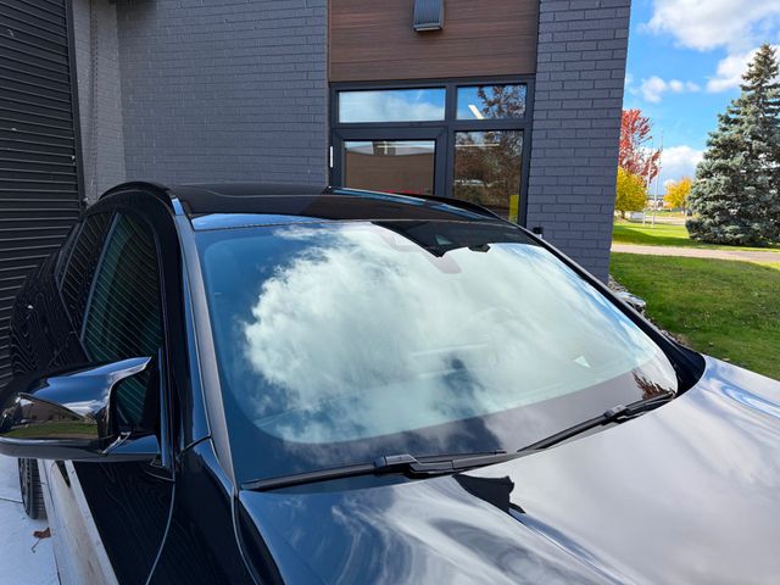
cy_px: 292
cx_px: 390
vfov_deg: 56.8
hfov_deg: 71.6
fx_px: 541
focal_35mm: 24
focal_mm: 6.76
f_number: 1.78
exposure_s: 1/1727
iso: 100
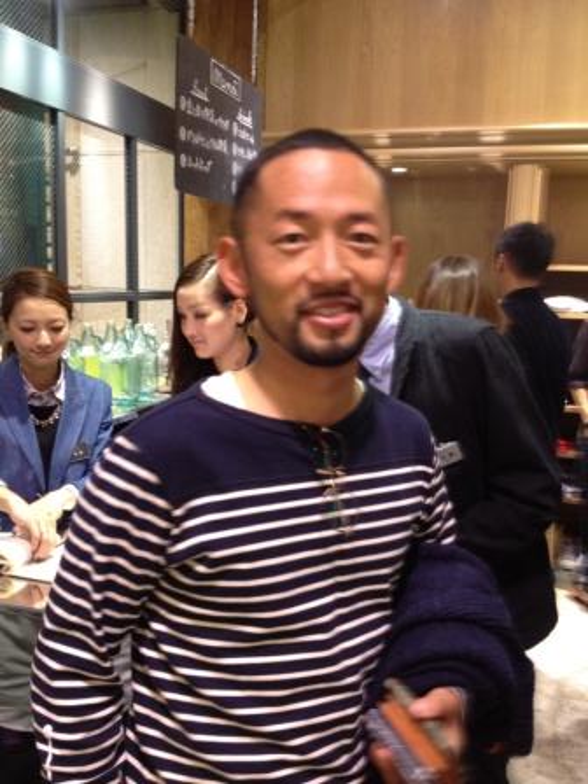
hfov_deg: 40.7
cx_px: 294
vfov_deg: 52.6
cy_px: 392
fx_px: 793
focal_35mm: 35
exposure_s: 1/20
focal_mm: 4.28
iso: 200
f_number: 2.4
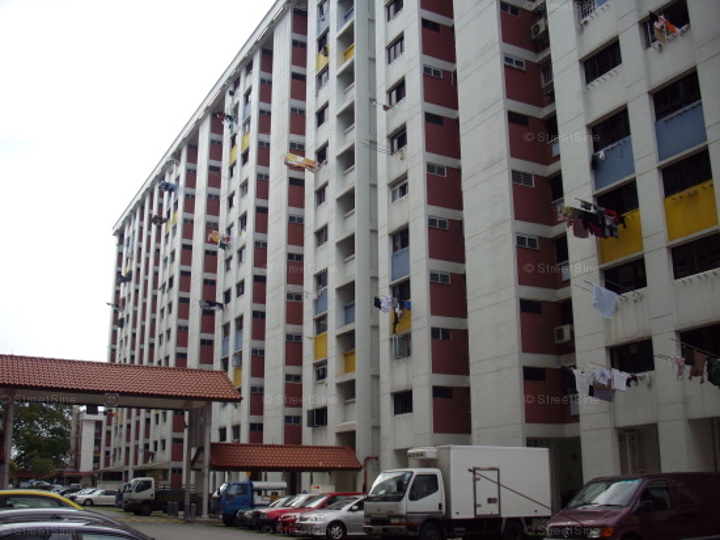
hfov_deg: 50.2
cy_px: 270
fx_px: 769
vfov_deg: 38.6
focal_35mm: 37
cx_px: 360
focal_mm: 6.2
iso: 80
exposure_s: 1/160
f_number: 5.6
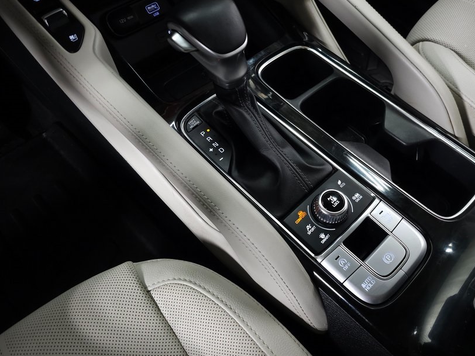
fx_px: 398
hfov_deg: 60.9
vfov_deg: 48.2
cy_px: 167
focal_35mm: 29
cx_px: 295
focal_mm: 6.3
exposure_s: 1/60
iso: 200
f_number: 1.7
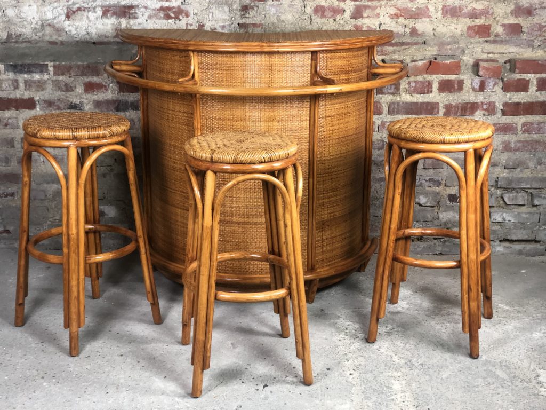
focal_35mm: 52
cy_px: 205
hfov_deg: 36.8
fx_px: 820
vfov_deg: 28.0
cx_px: 273
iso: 125
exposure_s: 1/25
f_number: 2.4
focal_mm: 6
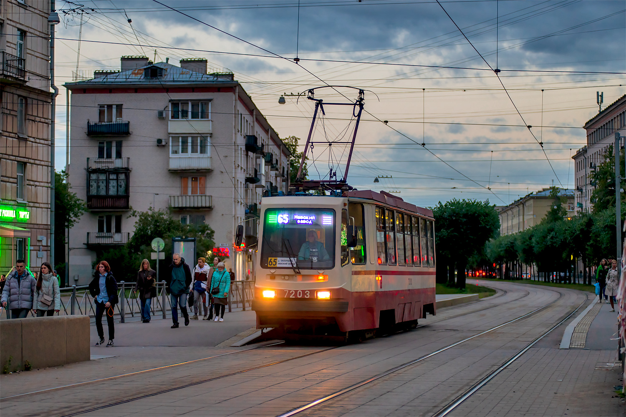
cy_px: 208
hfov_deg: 25.4
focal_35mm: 80
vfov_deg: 17.1
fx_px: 1391
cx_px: 313
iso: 800
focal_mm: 80
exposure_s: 1/320
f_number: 2.8
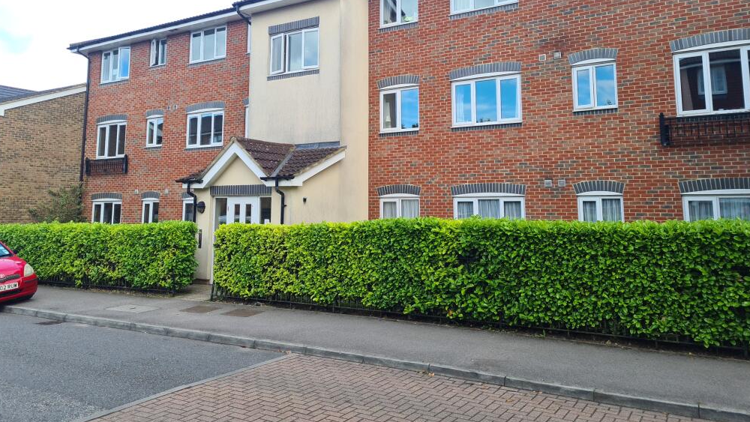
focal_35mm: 29
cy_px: 136
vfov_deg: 39.7
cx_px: 374
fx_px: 577
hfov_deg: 66.1
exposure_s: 1/468
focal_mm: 5.4
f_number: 1.8
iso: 50
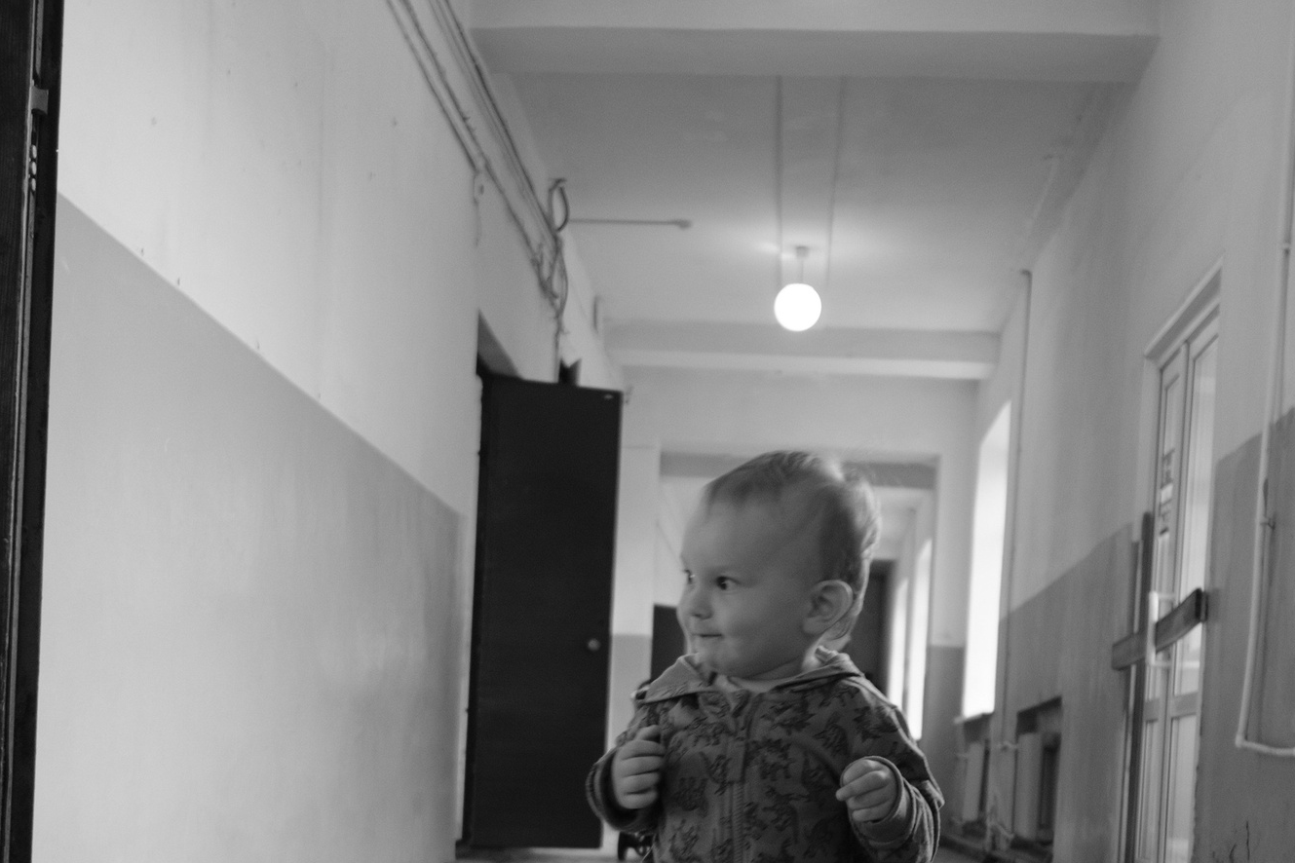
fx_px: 1870
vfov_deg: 25.0
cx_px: 761
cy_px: 823
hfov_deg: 38.1
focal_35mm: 52
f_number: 2
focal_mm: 18
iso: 400
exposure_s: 1/125
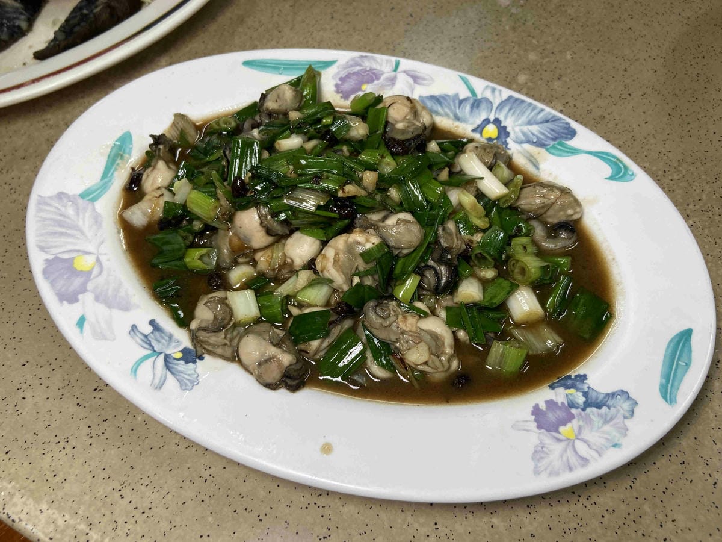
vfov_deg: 53.1
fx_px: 542
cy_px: 271
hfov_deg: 67.3
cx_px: 361
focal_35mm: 26
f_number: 1.8
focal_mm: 4.25
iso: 64
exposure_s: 1/120
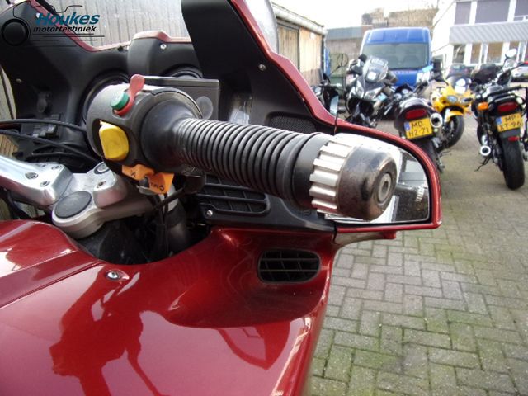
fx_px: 366
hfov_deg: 71.6
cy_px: 198
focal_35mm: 24
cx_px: 264
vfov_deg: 56.8
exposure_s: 1/105
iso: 80
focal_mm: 4.3
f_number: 3.3
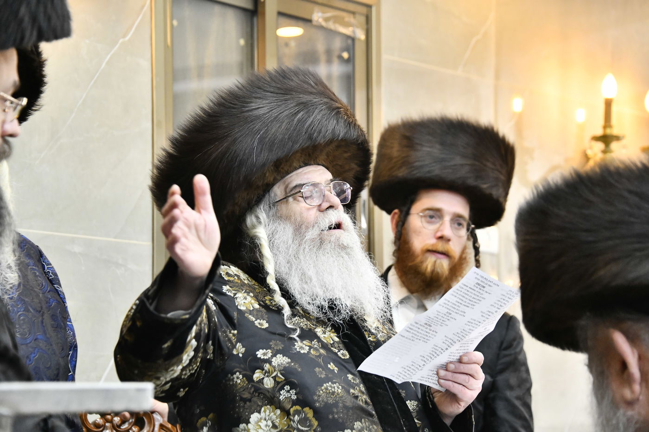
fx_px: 1893
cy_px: 216
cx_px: 324
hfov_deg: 19.5
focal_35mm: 105
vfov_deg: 13.0
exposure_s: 1/250
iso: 3200
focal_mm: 105
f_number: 5.6
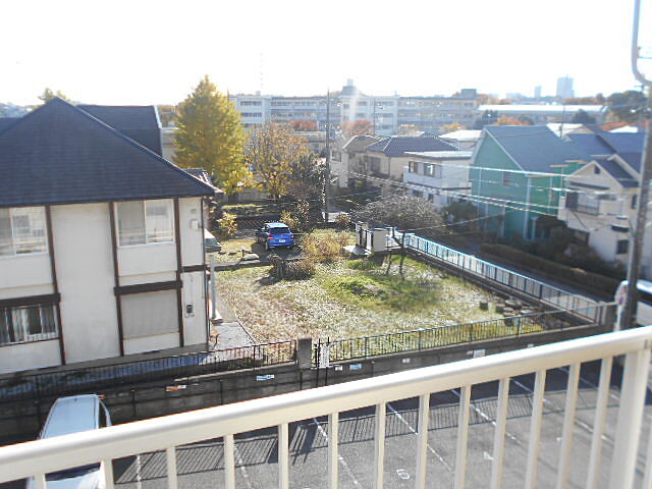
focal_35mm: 30
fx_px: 565
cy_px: 244
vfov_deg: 46.8
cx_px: 326
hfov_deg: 60.0
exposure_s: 1/320
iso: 80
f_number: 3.4
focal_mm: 5.1
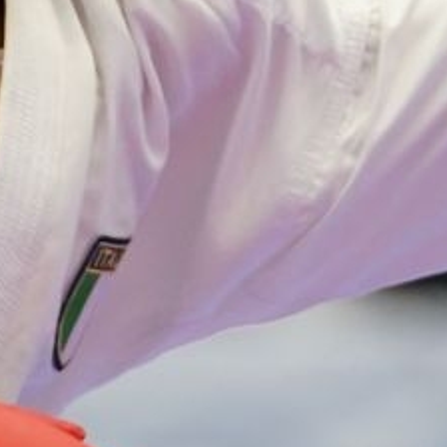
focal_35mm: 1188
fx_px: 17356
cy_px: 8
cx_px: 220
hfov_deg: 1.5
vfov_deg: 1.5
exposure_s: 1/1000
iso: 2500
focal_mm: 174
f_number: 2.8
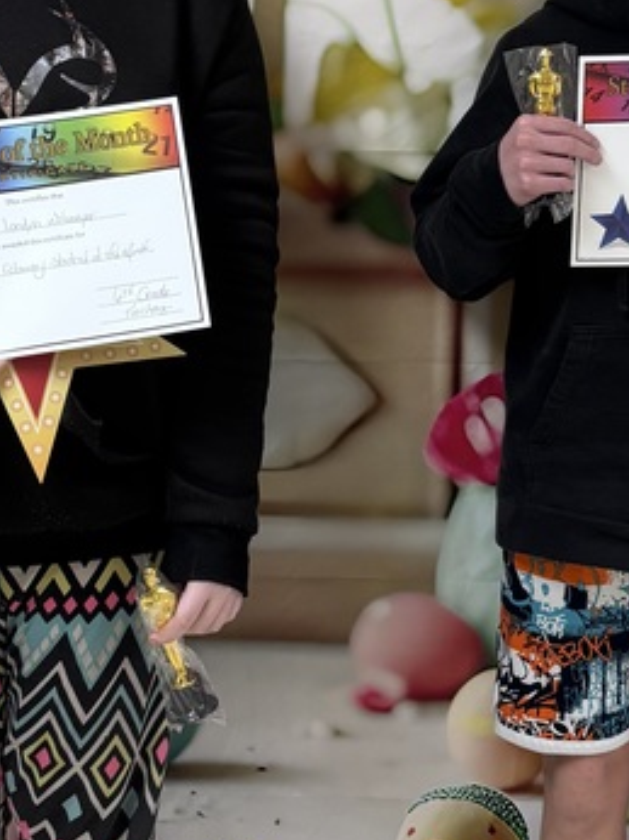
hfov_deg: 19.1
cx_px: 321
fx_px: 1868
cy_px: 214
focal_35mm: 77
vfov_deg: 25.1
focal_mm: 5.96
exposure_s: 1/64
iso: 125
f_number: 1.6
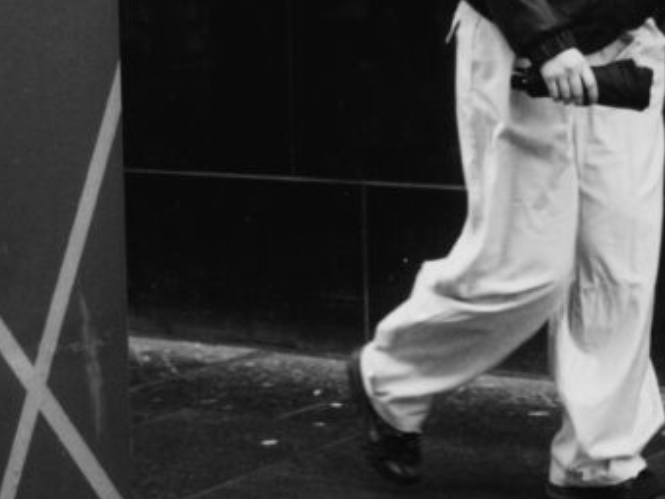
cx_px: 569
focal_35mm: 133
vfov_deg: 11.1
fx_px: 2556
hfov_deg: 14.7
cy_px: 148
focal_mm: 27
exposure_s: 1/250
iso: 4000
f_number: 8
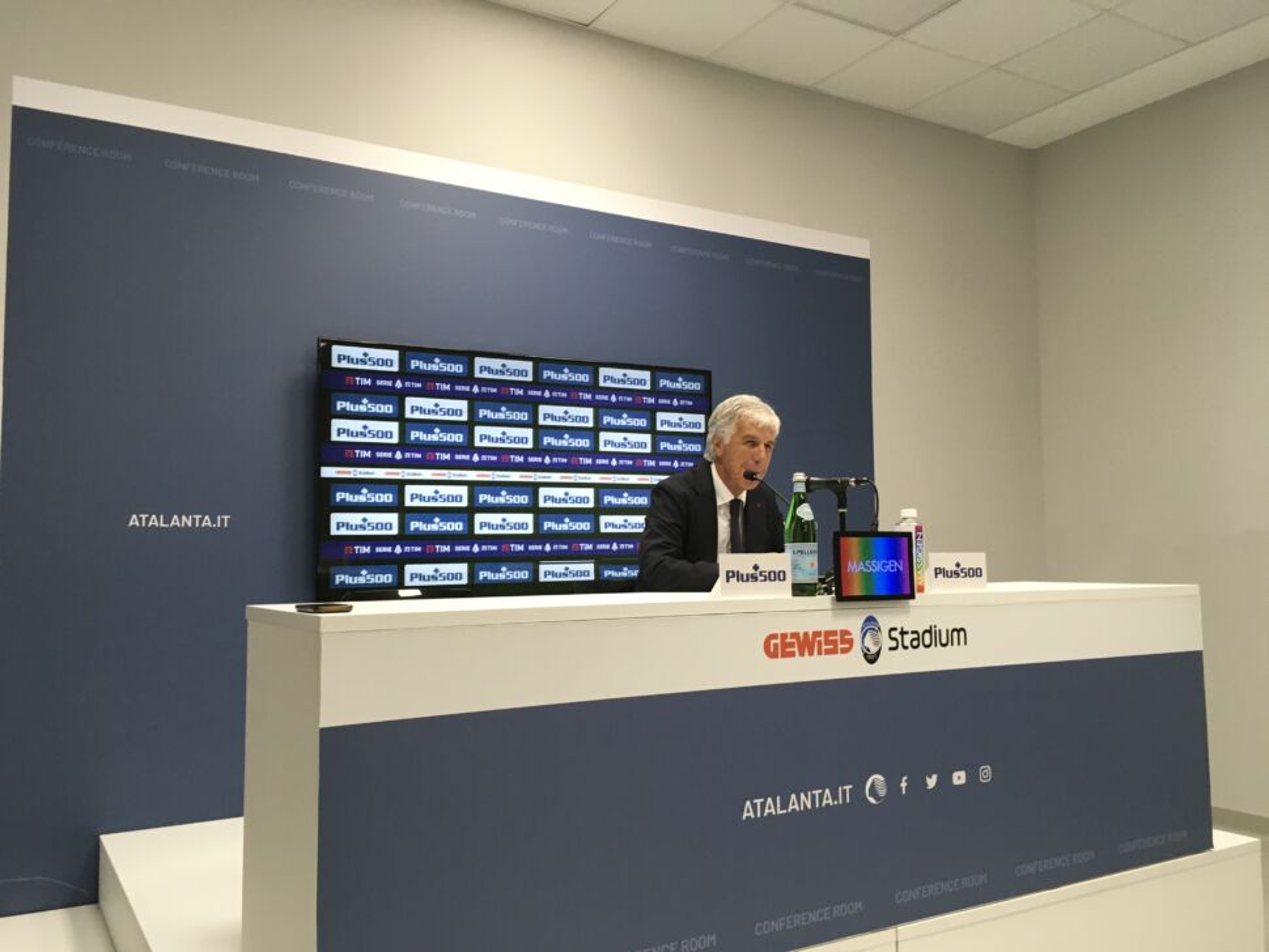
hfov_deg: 61.6
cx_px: 634
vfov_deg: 48.2
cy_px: 476
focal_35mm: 29
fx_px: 1063
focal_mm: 4.15
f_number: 2.2
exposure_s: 1/33
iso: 50
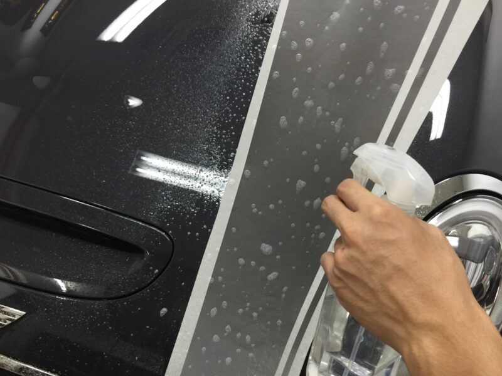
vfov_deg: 48.2
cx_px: 251
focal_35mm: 29
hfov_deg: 61.7
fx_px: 421
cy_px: 188
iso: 80
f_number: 2.2
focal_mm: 4.15
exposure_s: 1/15
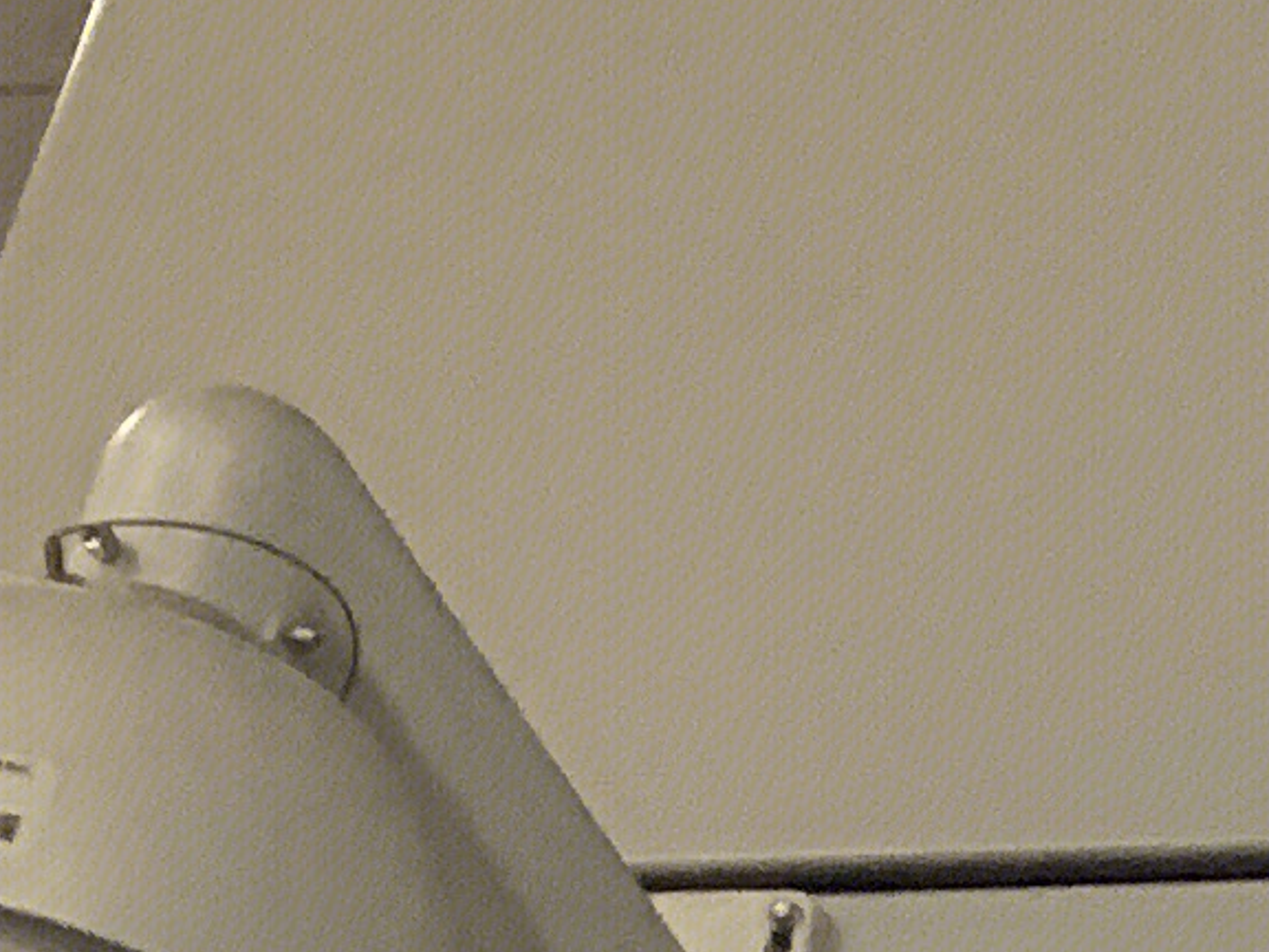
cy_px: 1992
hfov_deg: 8.7
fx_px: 6672
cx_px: 3990
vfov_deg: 7.8
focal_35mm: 182
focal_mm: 4.25
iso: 320
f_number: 1.8
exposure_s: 1/60
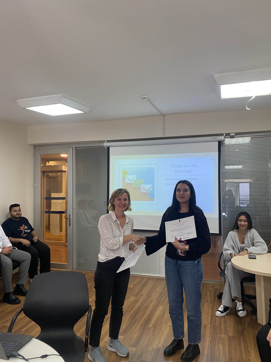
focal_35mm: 26
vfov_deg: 67.3
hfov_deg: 53.1
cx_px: 136
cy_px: 181
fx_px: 271
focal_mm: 4.25
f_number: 1.8
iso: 100
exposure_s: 1/50
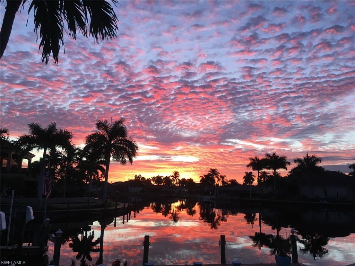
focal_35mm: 29
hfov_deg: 61.7
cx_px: 178
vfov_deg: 48.2
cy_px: 133
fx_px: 297
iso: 32
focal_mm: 4.15
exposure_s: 1/30
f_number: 2.2
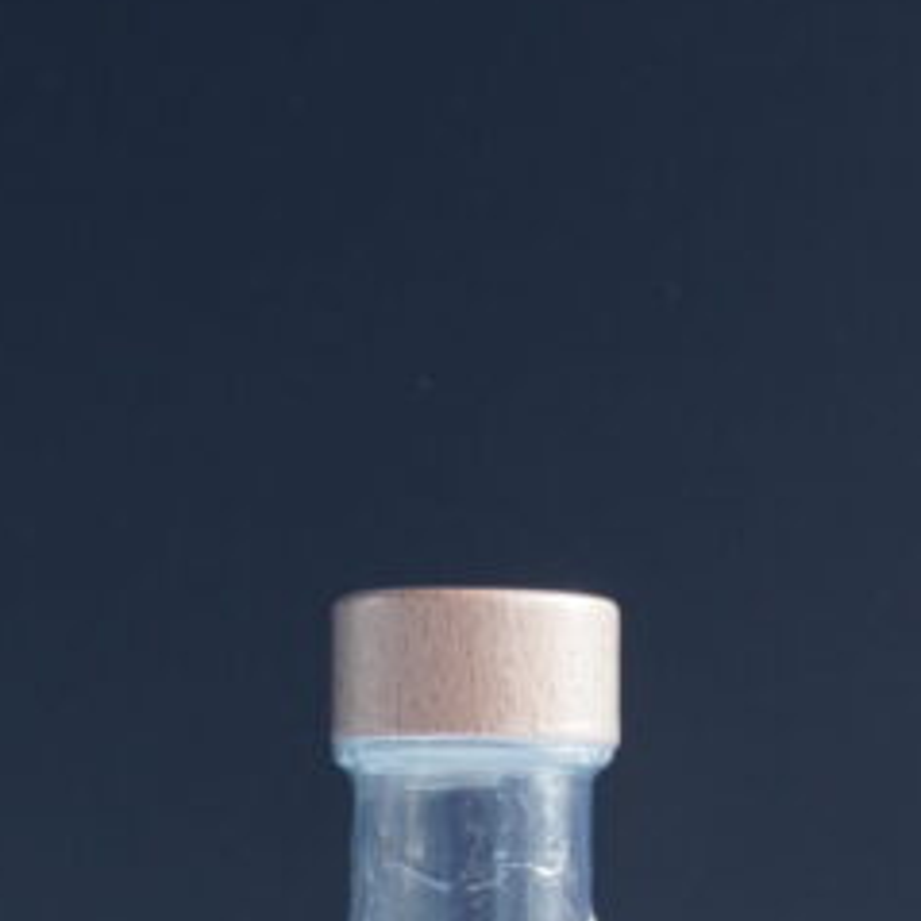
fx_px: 4335
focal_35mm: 144
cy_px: 1264
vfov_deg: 11.7
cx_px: 628
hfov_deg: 12.1
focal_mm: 36
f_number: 8
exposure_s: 1/125
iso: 400
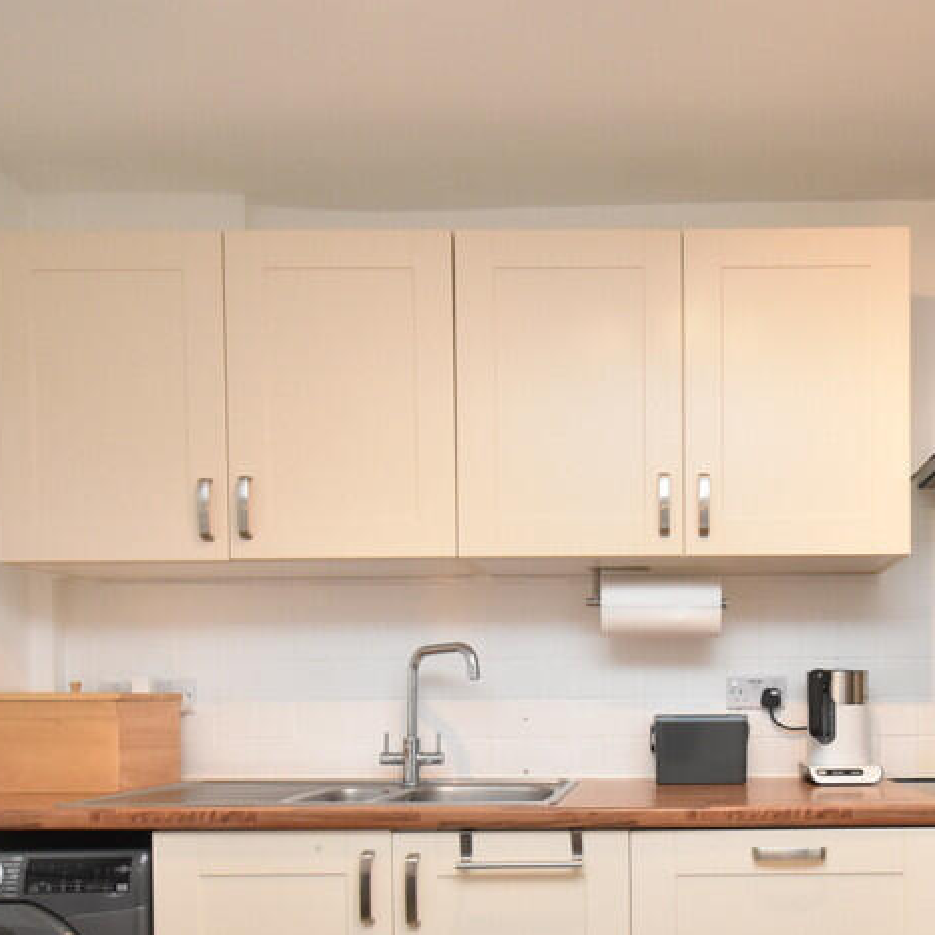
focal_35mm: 28
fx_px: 856
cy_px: 665
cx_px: 694
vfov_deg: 55.4
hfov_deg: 54.8
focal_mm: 10
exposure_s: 1/60
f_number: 9
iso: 1600
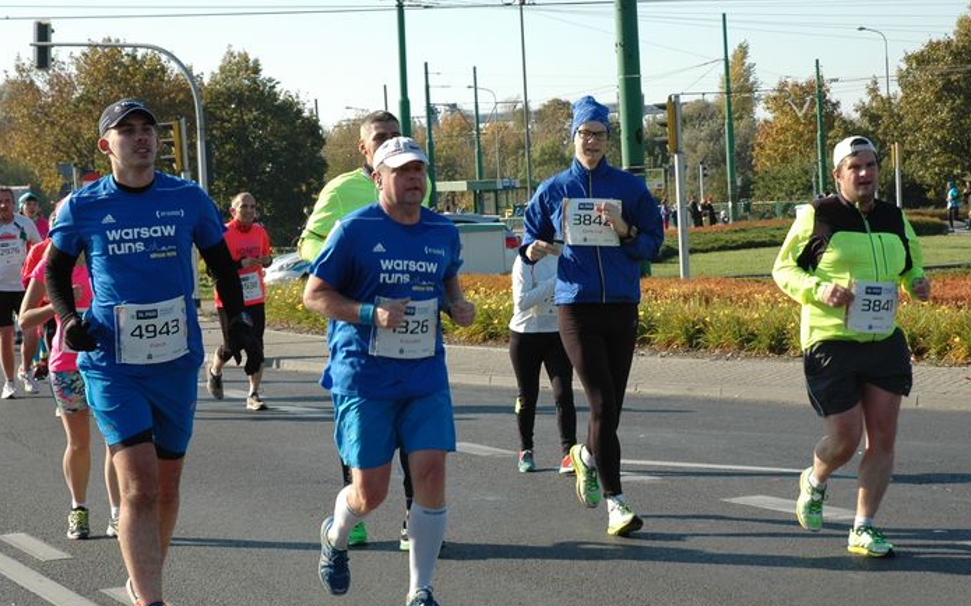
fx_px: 2011
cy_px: 334
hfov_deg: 27.1
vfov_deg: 17.1
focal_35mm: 76
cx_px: 499
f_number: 8
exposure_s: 1/250
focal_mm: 48
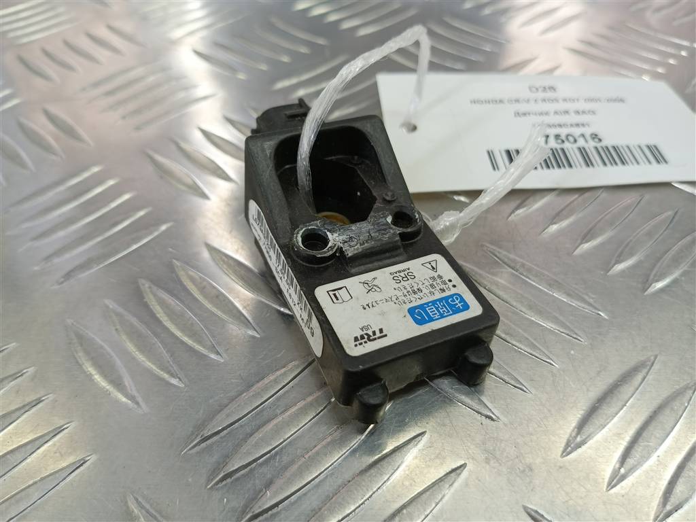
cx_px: 348
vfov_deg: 51.4
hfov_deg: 65.3
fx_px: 543
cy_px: 261
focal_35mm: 27
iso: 104
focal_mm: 4.11
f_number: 1.6
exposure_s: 1/50
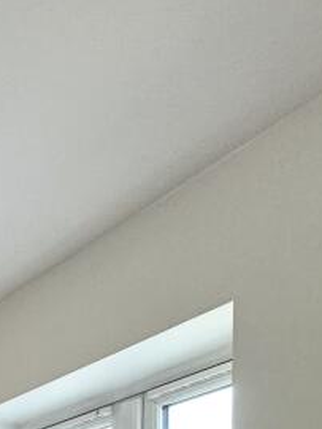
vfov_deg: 25.3
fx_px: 656
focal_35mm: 53
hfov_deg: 21.8
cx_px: -189
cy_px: 672
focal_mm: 2.22
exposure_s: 1/100
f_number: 2.2
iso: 160
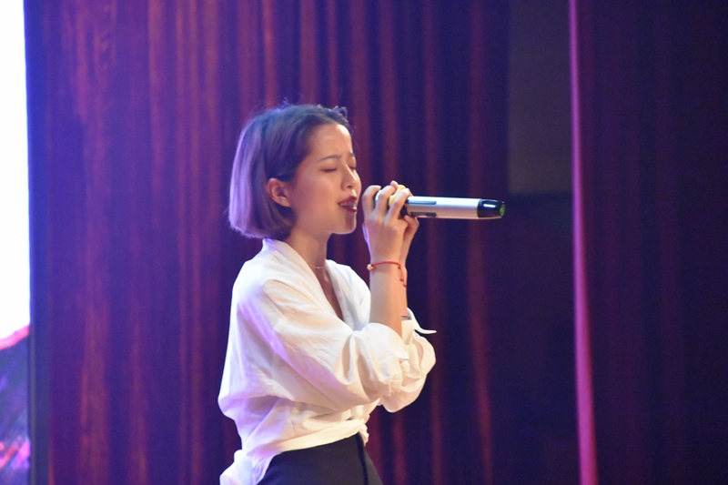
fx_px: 4094
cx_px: 364
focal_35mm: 202
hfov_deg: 10.2
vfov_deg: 6.8
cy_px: 242
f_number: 6
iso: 12800
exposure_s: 1/125
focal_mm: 135
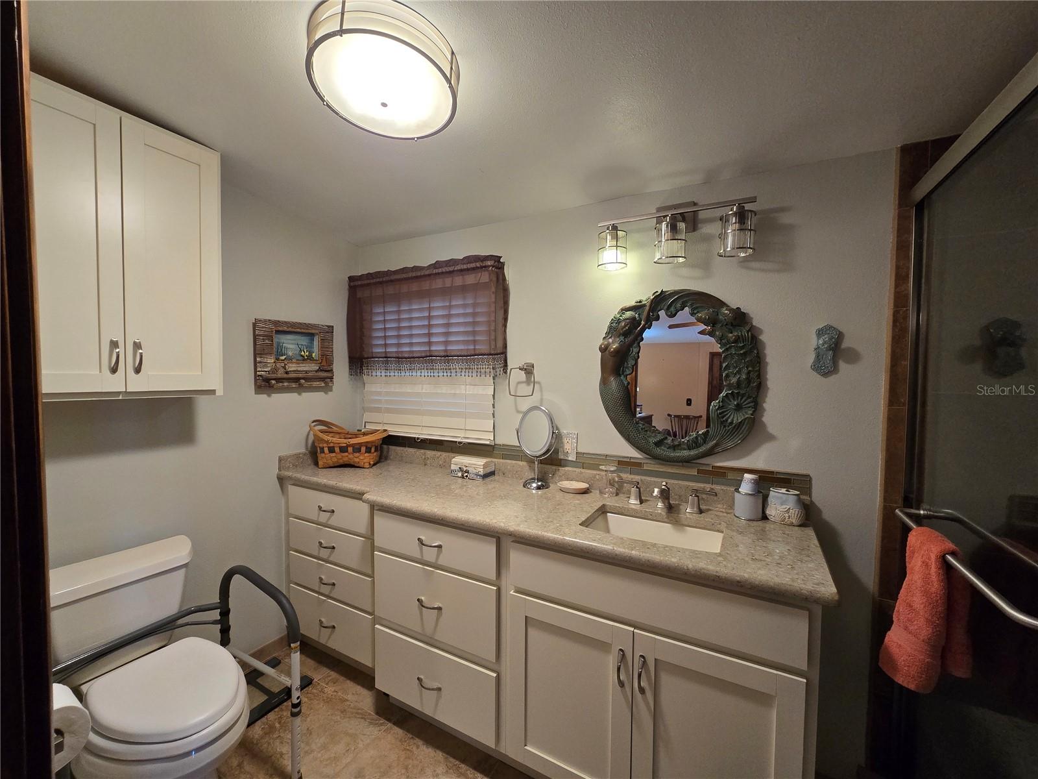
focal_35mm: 13
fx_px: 390
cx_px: 519
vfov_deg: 89.9
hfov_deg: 106.2
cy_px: 390
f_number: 2.2
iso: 250
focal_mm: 2.2
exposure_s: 1/60
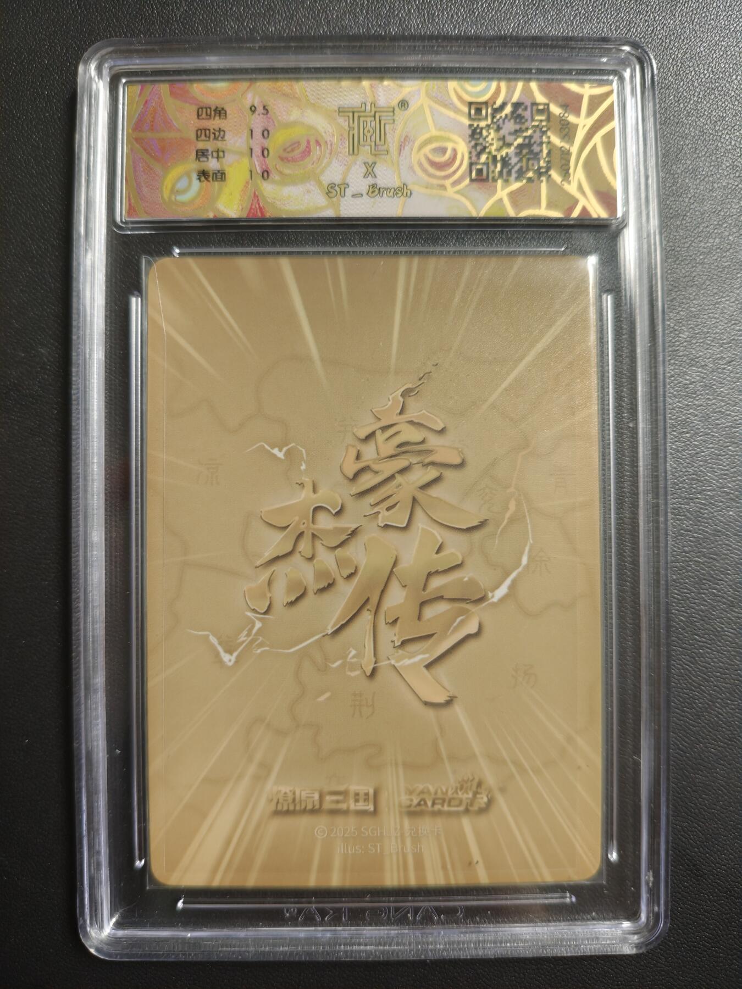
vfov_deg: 67.3
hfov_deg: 53.1
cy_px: 494
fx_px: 743
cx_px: 371
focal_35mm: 26
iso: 500
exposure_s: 1/50
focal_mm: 4.94
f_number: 1.5
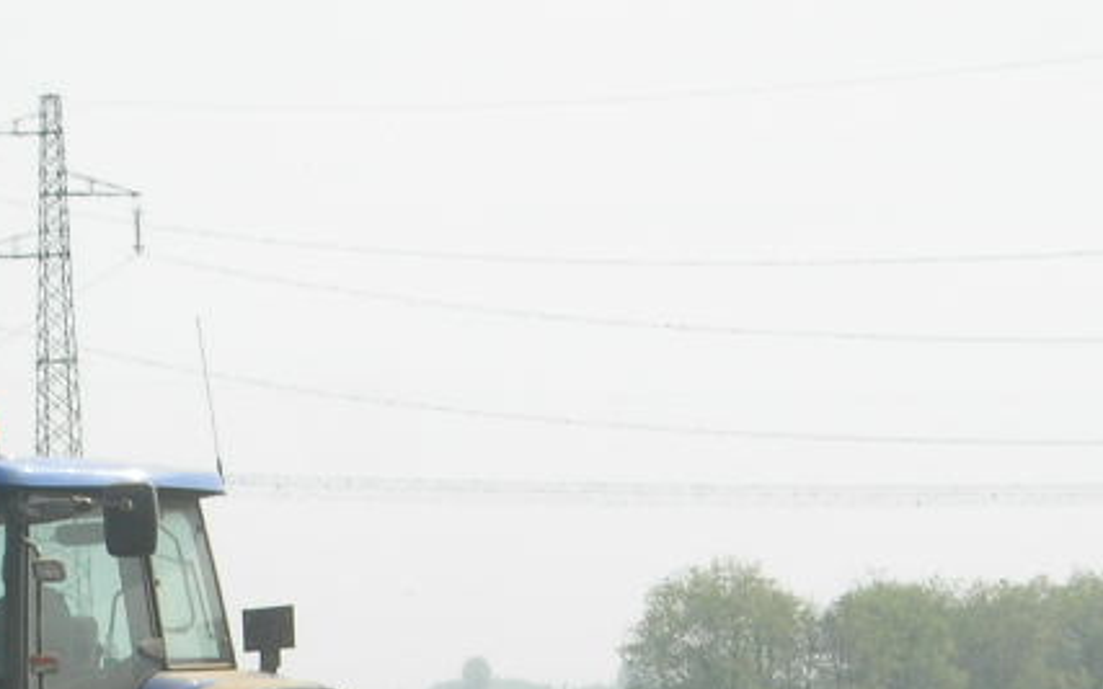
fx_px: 8628
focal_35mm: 287
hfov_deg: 7.3
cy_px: 906
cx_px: 8
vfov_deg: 4.6
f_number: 8.2
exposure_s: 1/255
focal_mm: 23.4
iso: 64
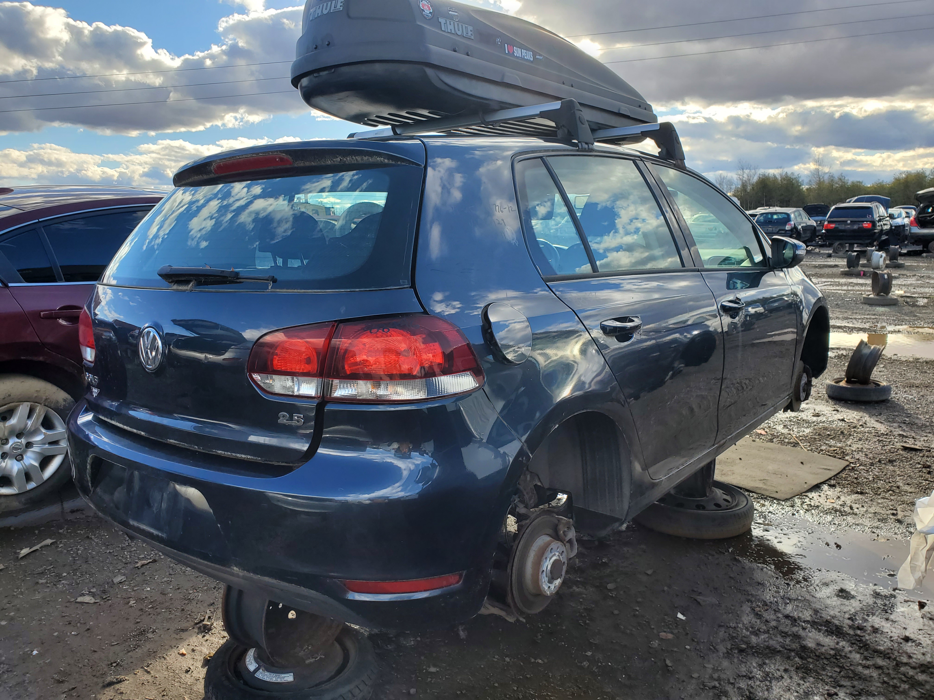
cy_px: 350
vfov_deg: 53.1
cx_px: 467
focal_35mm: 26
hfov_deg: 67.3
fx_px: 702
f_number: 2.4
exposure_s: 1/578
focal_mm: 4.3
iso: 50
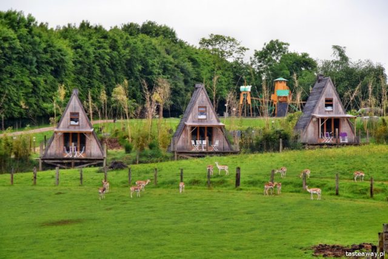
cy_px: 130
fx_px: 2102
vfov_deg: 7.0
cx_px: 194
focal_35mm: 195
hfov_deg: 10.5
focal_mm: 130
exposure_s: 1/400
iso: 1800
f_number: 8
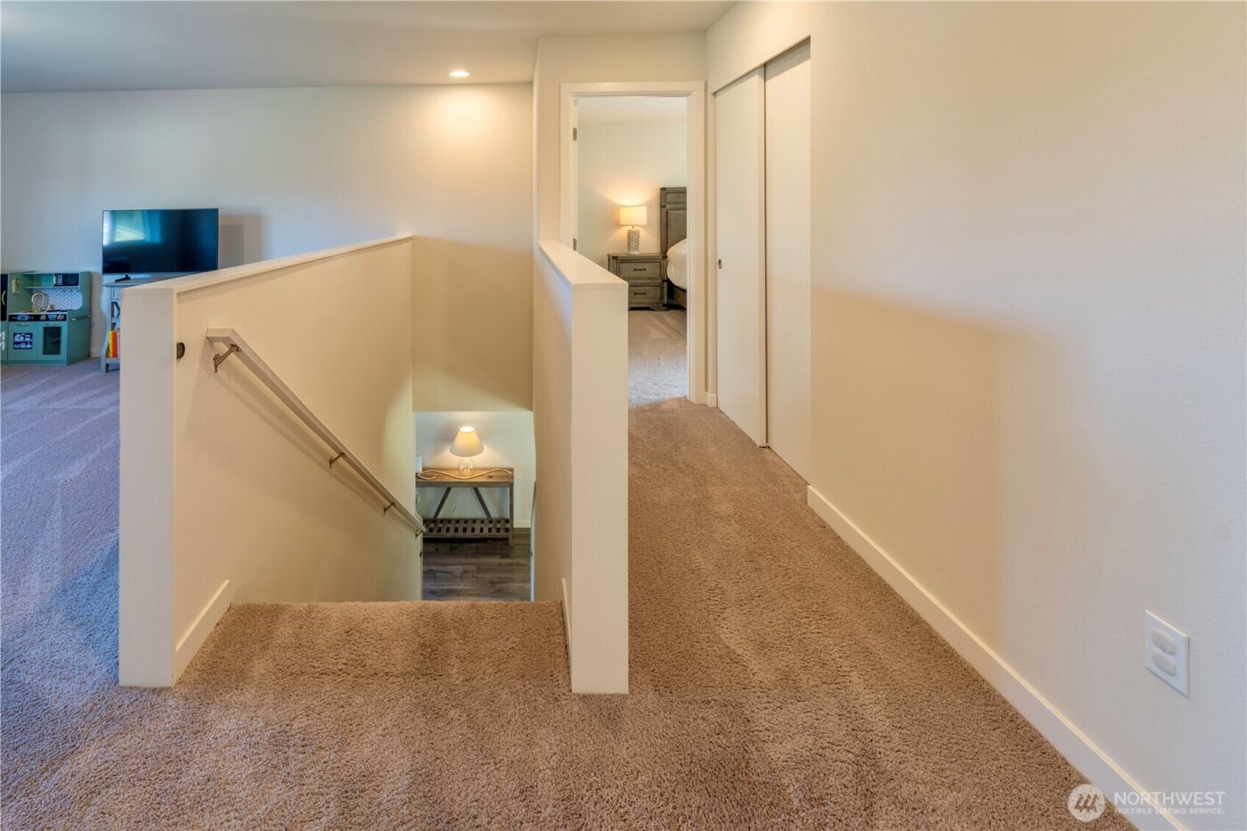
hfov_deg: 104.3
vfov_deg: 81.2
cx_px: 624
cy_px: 416
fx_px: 485
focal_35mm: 14
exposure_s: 1/30
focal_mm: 14
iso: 320
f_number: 8
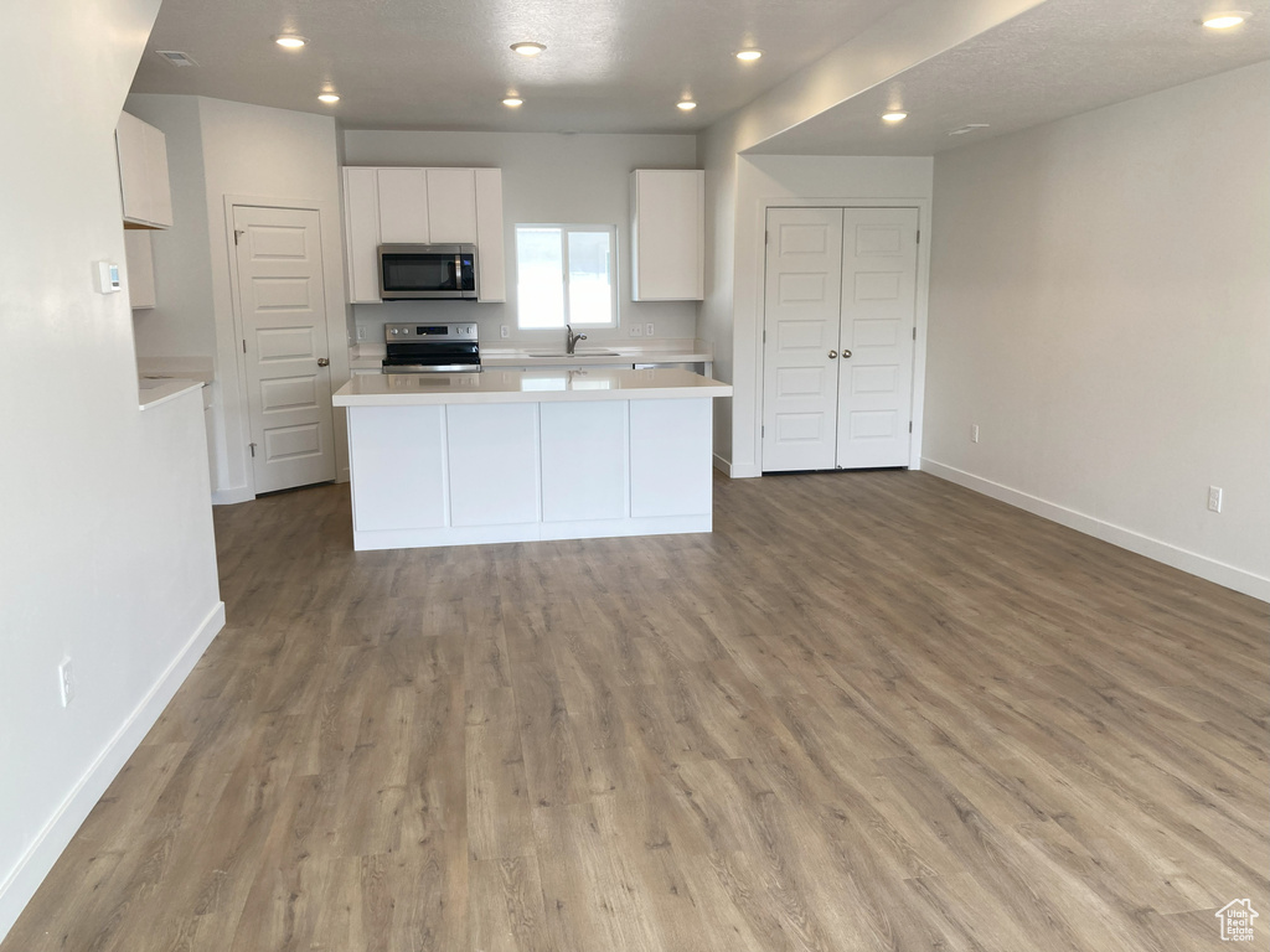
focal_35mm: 28
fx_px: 1027
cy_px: 476
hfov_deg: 63.4
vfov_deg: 49.7
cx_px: 635
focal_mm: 3.99
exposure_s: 1/120
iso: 25
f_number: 1.8
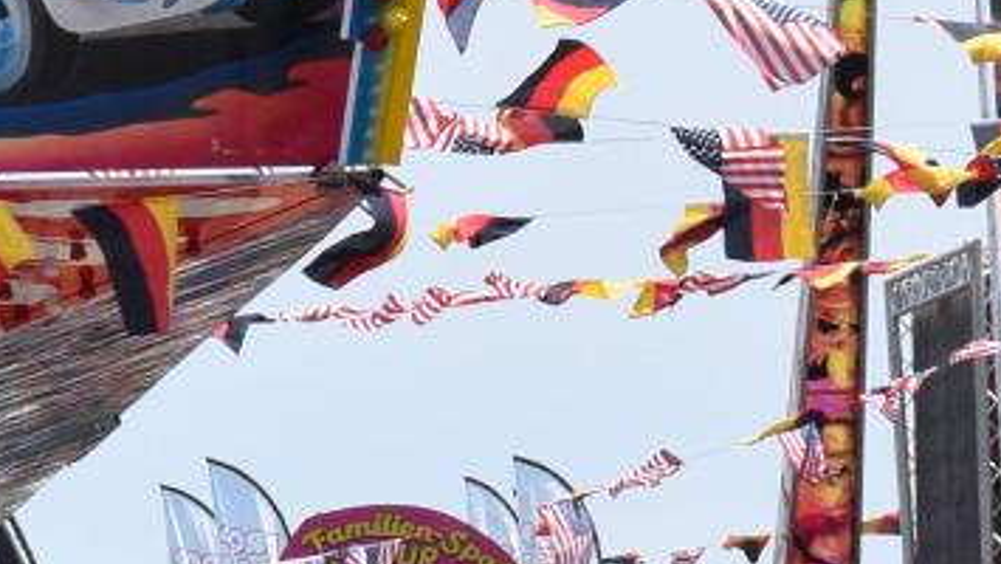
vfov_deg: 2.5
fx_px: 13090
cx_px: -240
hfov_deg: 4.4
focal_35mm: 493
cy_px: 186
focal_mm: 58
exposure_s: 1/400
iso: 200
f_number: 10
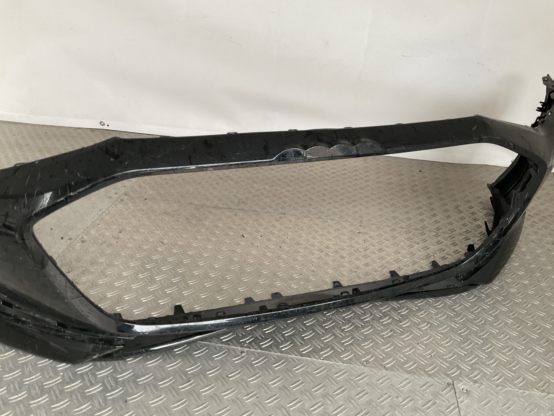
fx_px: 464
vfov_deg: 48.2
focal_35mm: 29
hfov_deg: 61.7
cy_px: 208
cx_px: 277
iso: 64
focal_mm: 3
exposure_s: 1/50
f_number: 1.8
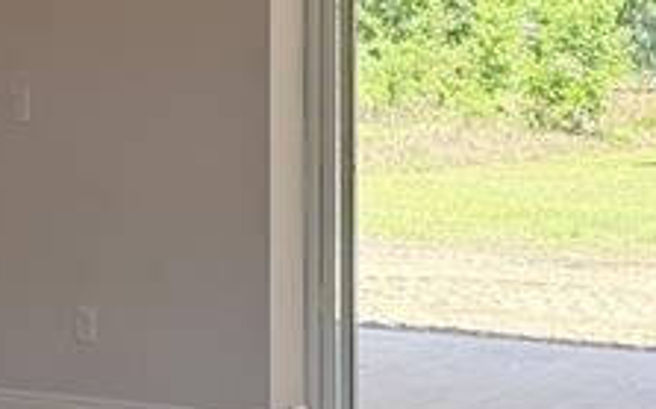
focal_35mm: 117
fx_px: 2090
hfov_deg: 17.8
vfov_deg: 10.8
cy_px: -165
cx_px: 312
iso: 100
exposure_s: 1/677
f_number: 1.78
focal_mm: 6.76
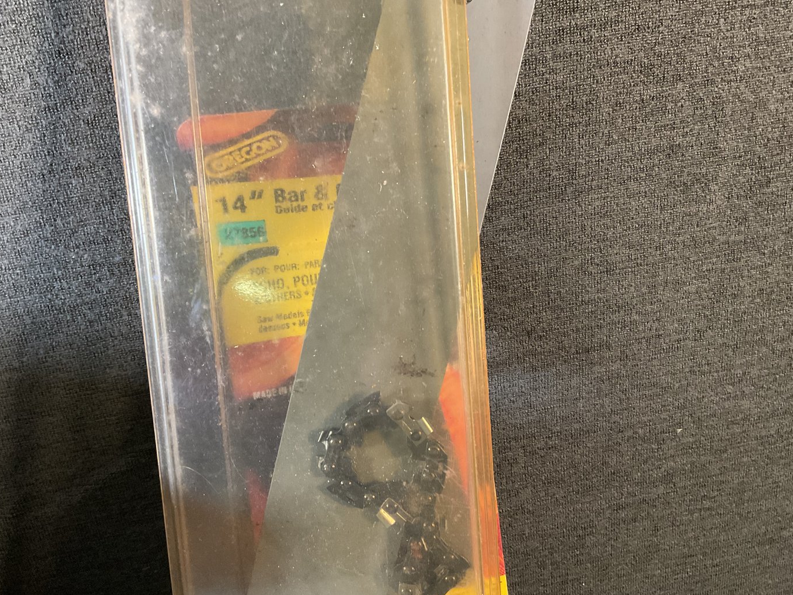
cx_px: 385
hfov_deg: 56.8
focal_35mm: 32
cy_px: 291
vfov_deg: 44.2
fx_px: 733
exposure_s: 1/60
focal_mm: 3
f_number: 1.8
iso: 250
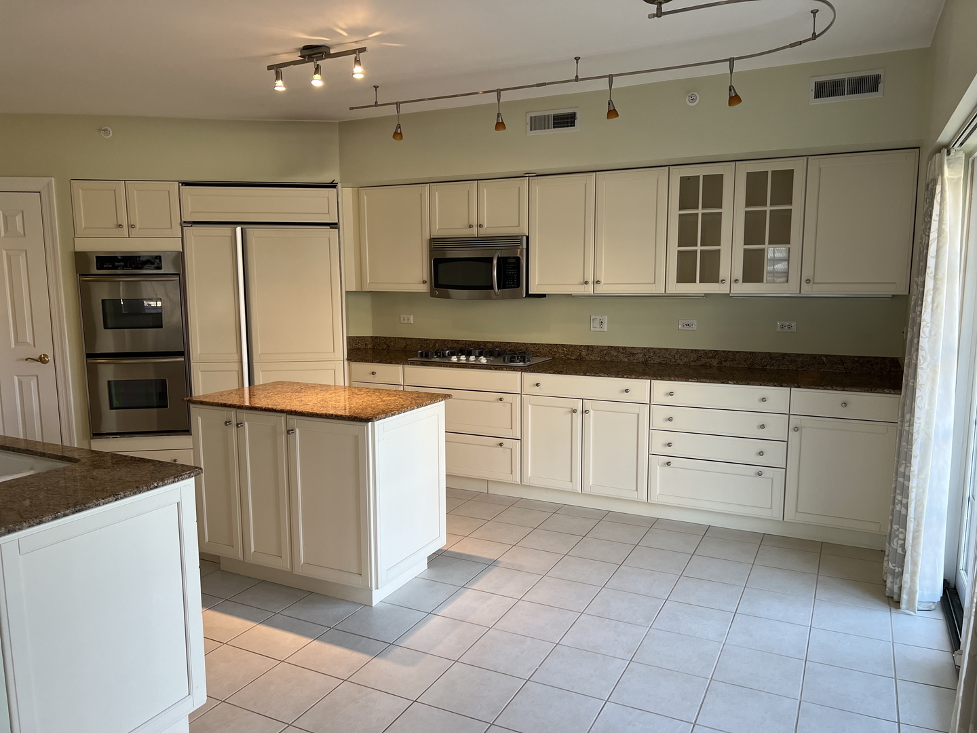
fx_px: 734
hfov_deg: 67.3
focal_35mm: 26
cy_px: 366
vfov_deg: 53.1
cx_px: 488
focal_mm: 5.7
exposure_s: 1/120
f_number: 1.5
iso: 125
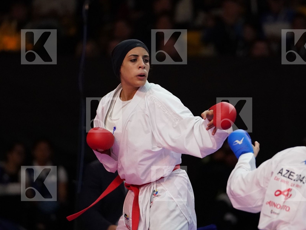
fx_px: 2767
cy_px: 115
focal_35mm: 313
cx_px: 169
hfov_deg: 6.3
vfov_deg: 4.7
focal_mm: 192
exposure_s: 1/1000
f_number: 2.8
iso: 6400
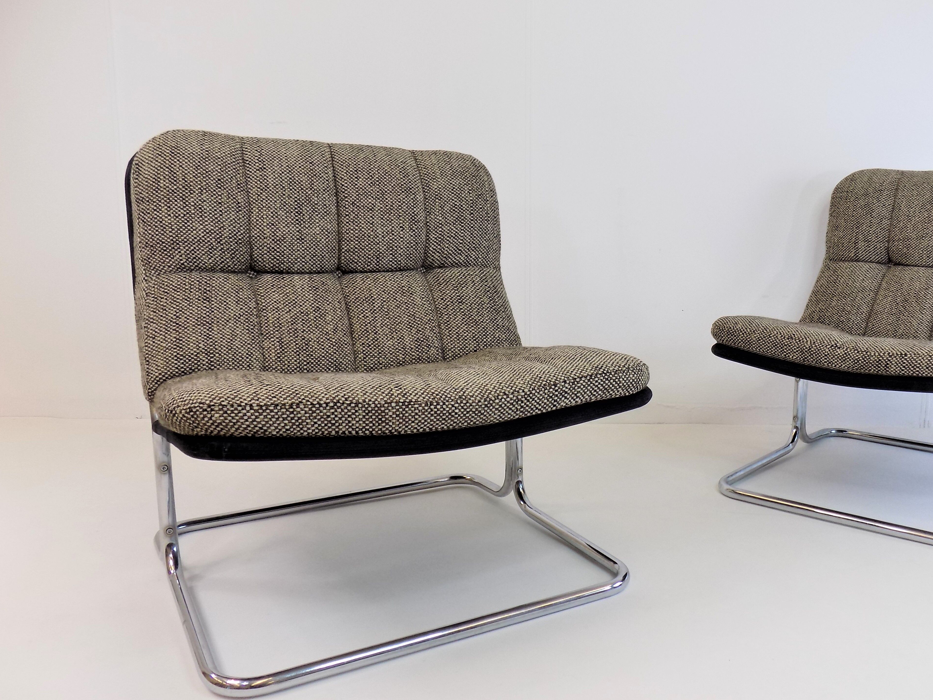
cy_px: 349
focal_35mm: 31
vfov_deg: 45.4
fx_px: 836
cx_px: 615
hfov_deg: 57.2
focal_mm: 4
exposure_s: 1/40
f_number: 3.1
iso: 80
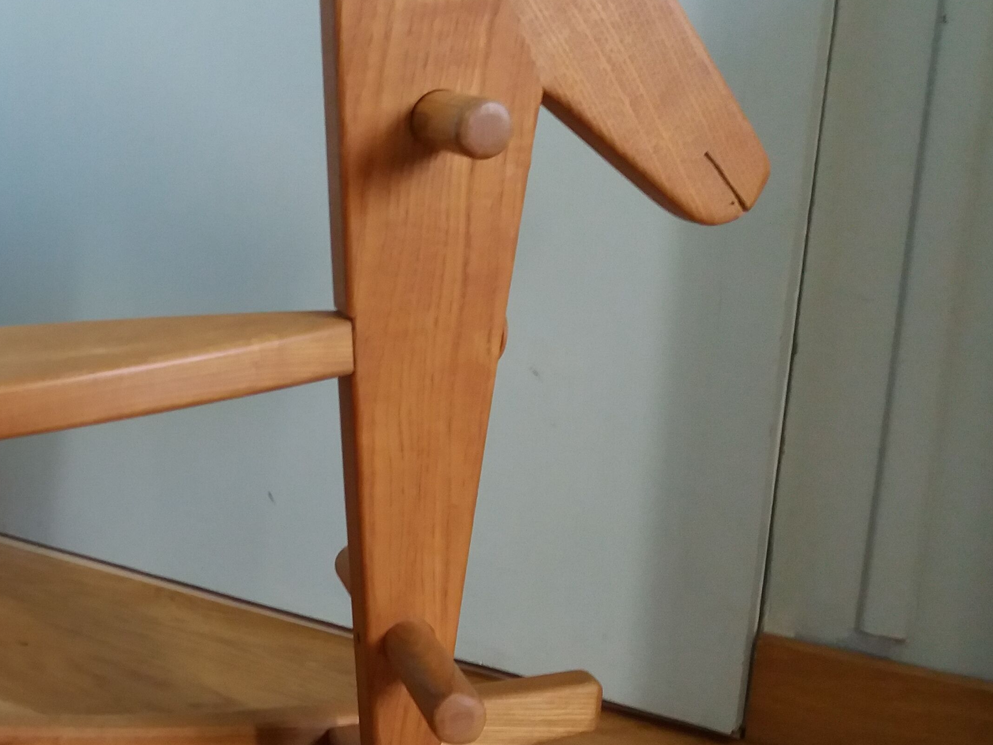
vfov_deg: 27.0
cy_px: 416
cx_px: 119
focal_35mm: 54
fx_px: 1549
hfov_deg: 33.8
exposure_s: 1/20
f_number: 1.9
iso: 160
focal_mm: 3.7
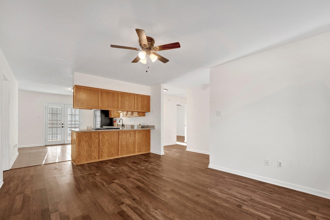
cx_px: 165
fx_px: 139
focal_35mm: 15
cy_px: 110
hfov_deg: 99.7
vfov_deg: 76.6
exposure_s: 1/30
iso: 400
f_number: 8
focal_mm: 15.2
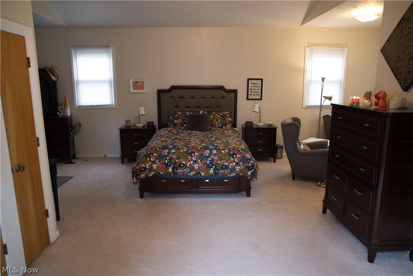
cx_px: 206
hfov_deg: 73.7
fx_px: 275
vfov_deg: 53.2
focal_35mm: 24
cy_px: 138
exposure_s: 1/60
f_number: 4
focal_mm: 24
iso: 450
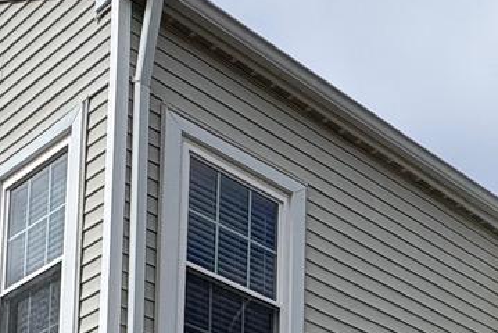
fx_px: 1149
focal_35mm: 83
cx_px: 444
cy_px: 680
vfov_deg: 13.8
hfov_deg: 23.8
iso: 50
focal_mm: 2.22
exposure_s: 1/2342
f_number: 2.2
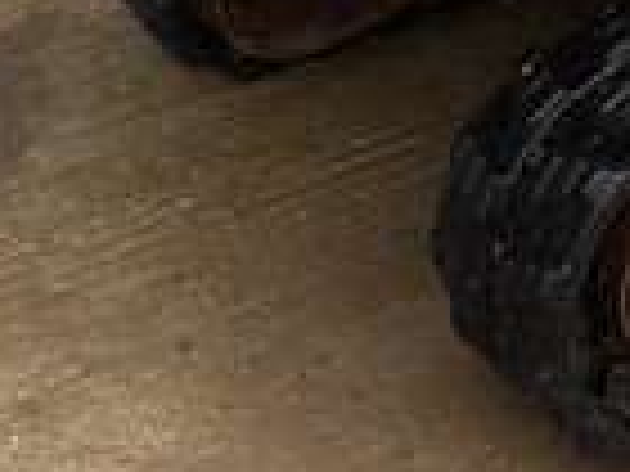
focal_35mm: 175
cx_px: 882
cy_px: -1209
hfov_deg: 11.0
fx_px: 3185
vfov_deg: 7.0
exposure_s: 1/217
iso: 64
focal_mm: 6.76
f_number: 1.78
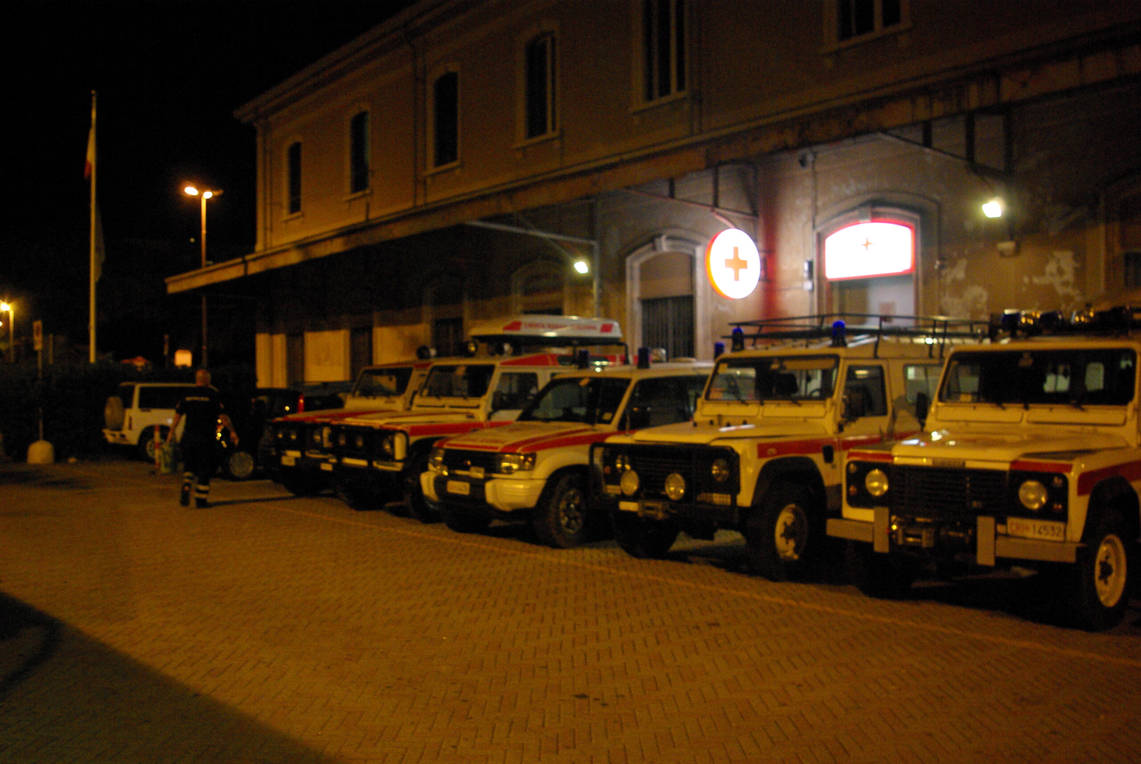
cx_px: 570
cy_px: 382
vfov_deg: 41.8
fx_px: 1000
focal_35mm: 32
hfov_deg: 59.4
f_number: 4
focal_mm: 21
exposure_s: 1/15
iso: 1600
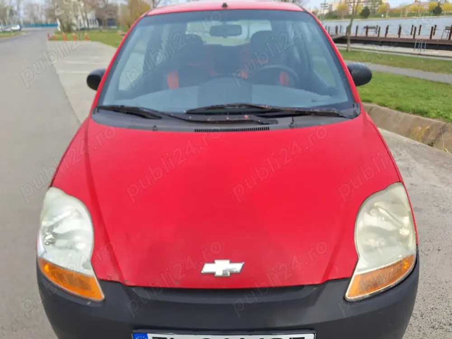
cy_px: 170
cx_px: 226
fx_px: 300
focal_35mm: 23
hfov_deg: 73.9
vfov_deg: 58.9
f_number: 1.8
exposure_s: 1/1124
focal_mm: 5.54
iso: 25
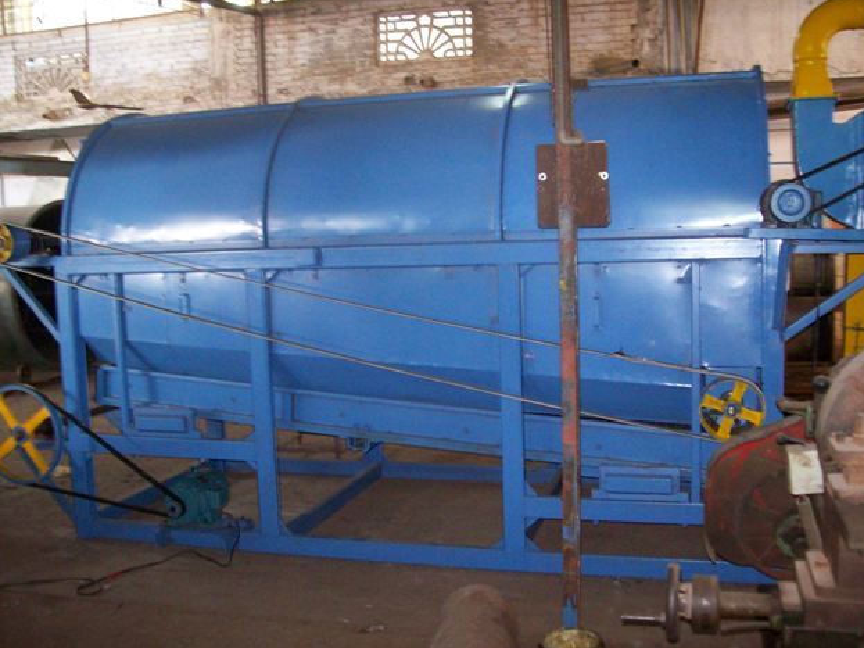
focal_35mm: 37
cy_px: 327
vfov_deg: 38.7
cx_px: 433
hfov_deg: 50.1
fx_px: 923
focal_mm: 6
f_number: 2.7
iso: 200
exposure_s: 1/16
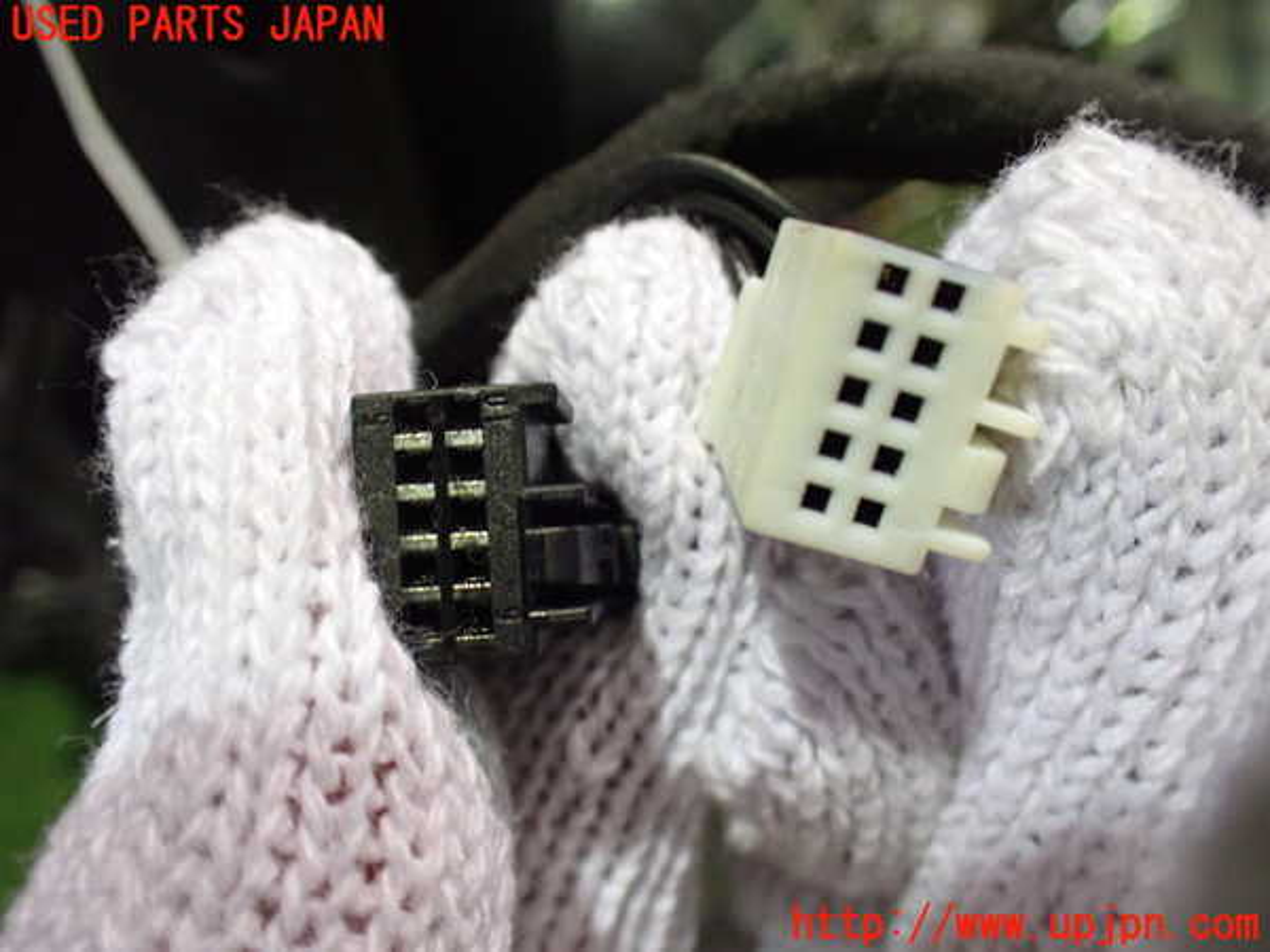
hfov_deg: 60.0
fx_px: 1101
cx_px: 635
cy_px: 476
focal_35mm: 30
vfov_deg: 46.8
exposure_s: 1/40
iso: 800
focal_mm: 5.4
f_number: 2.3
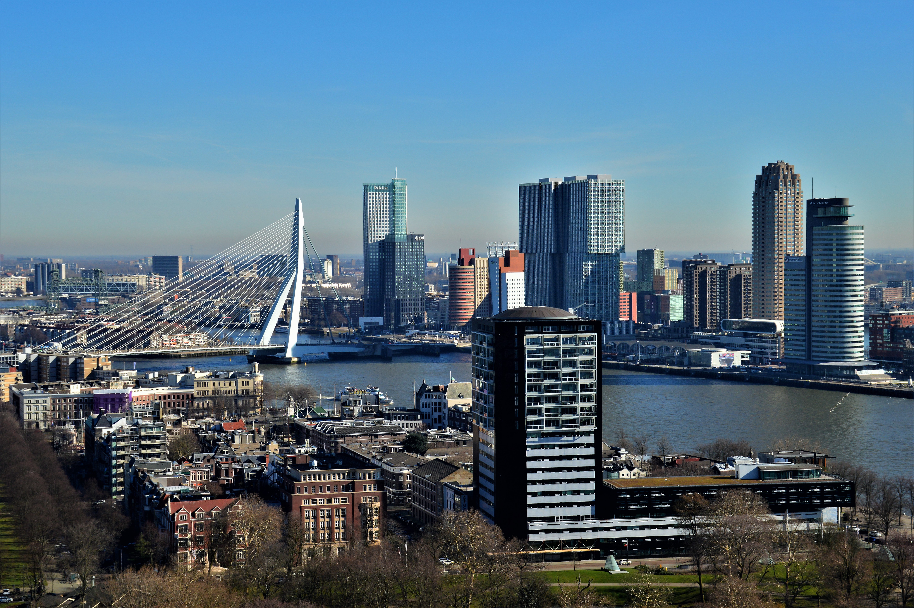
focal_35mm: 63
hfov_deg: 31.9
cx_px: 457
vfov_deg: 21.5
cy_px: 304
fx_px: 1598
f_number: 11
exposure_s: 1/500
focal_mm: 42
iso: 400
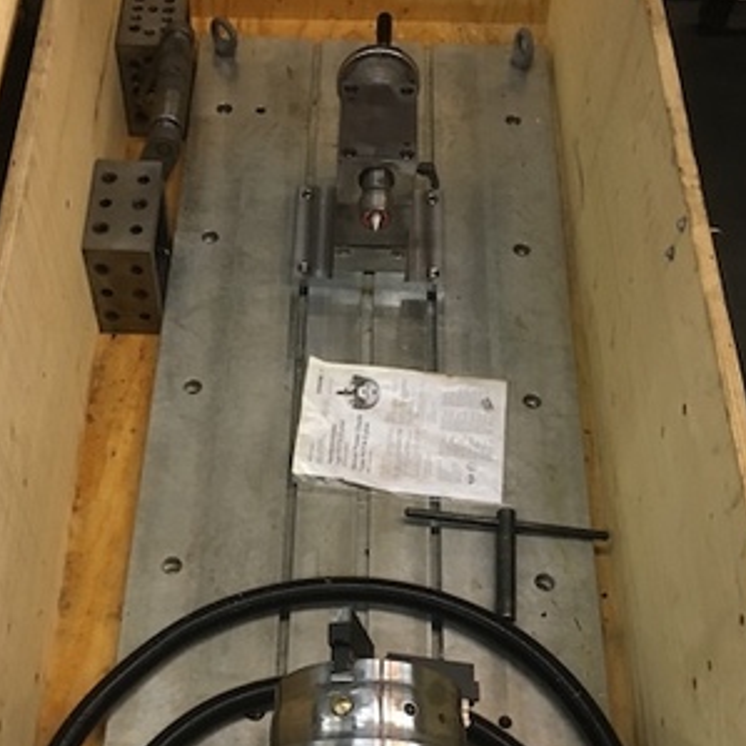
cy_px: 540
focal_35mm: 45
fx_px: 1097
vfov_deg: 36.8
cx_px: 312
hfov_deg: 37.5
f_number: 2.2
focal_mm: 4.15
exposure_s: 1/33
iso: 200
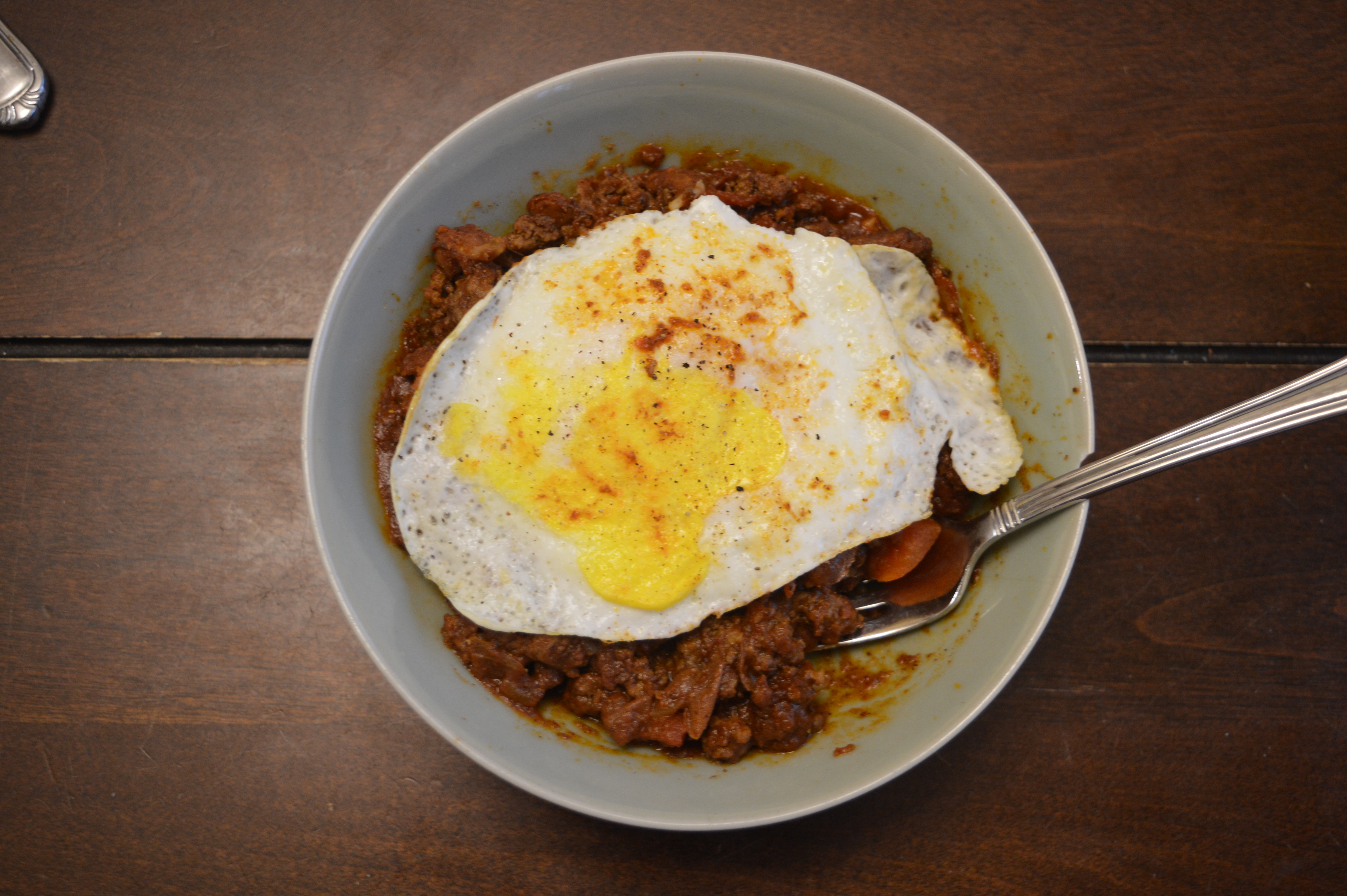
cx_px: 674
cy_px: 448
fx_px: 1402
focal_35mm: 38
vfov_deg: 35.4
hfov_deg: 51.3
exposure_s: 1/15
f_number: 4
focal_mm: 25
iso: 640
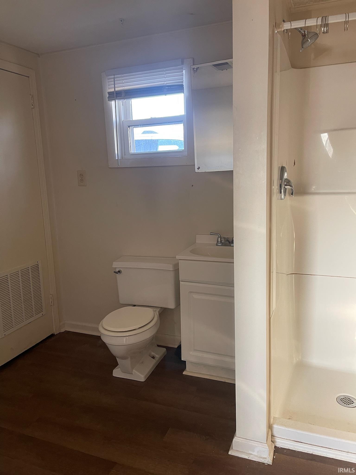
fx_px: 343
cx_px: 178
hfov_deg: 54.9
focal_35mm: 25
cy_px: 238
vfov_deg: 69.4
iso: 160
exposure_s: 1/60
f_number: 1.6
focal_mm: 5.1
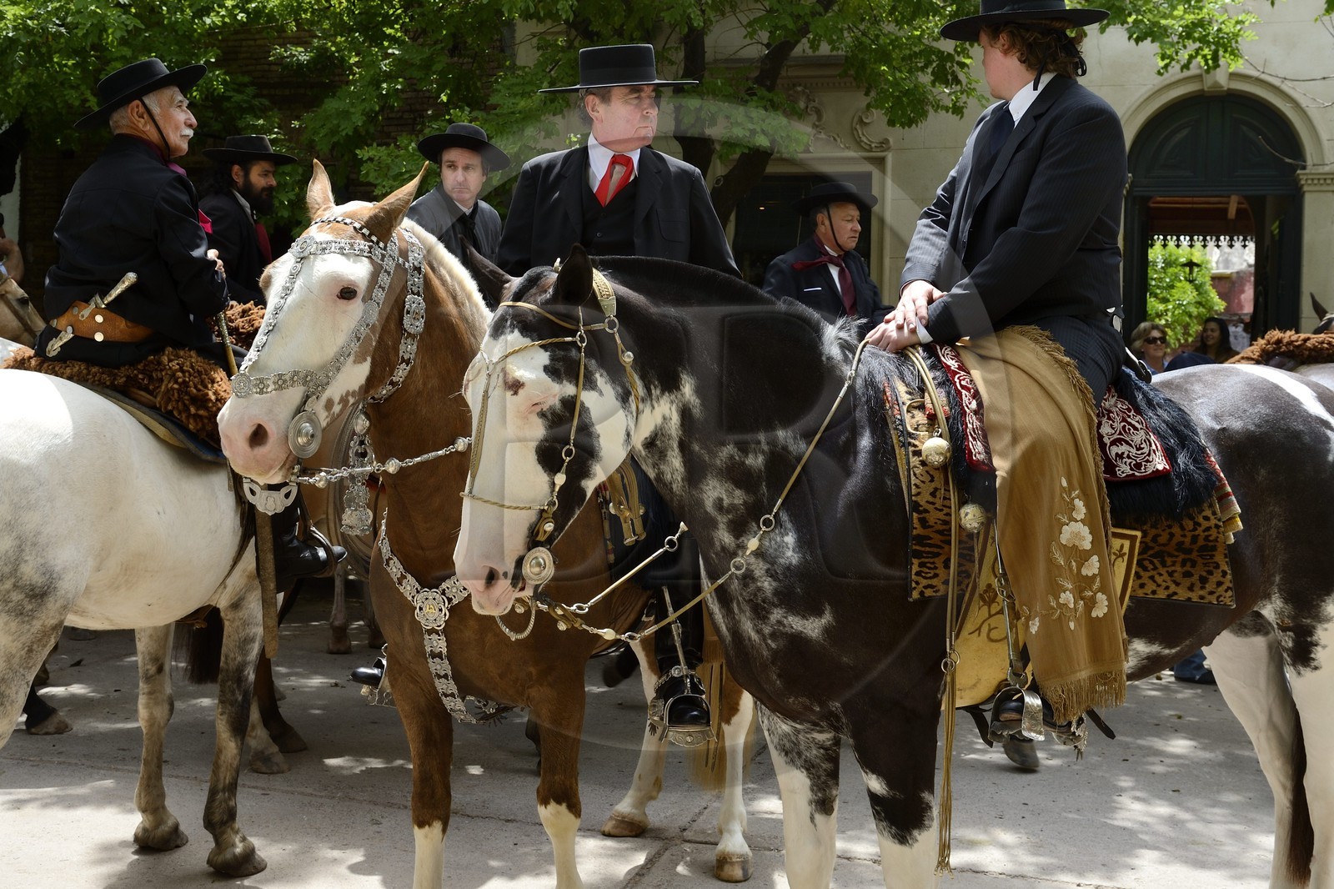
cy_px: 444
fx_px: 1185
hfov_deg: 58.7
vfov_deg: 41.1
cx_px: 667
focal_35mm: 32
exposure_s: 1/320
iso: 400
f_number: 9
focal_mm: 32
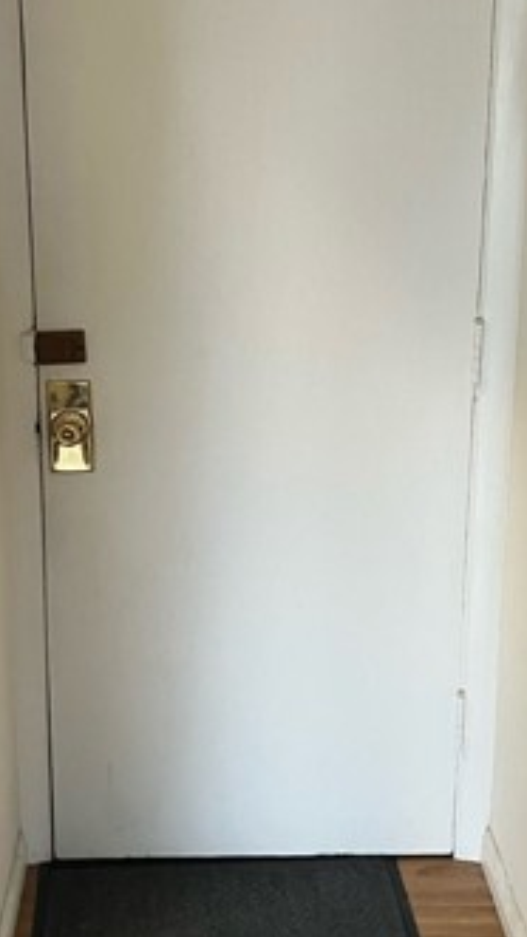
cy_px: 518
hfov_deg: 20.4
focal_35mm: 59
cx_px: 244
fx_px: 1467
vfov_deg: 35.4
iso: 250
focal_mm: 3.99
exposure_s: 1/60
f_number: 1.8
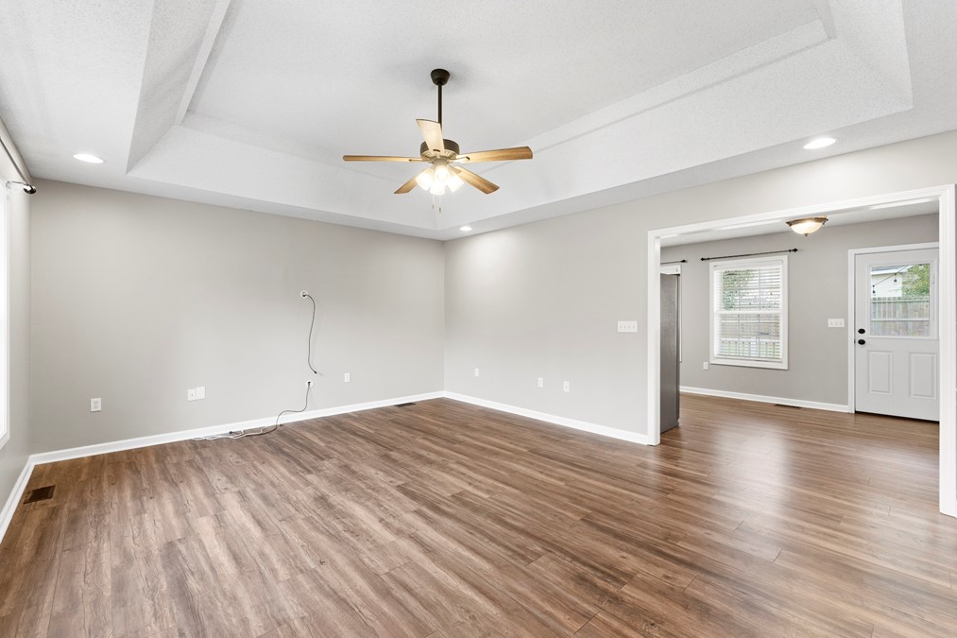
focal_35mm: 15
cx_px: 470
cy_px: 319
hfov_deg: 100.4
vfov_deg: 77.3
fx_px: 399
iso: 400
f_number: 6.3
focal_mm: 14
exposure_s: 1/2
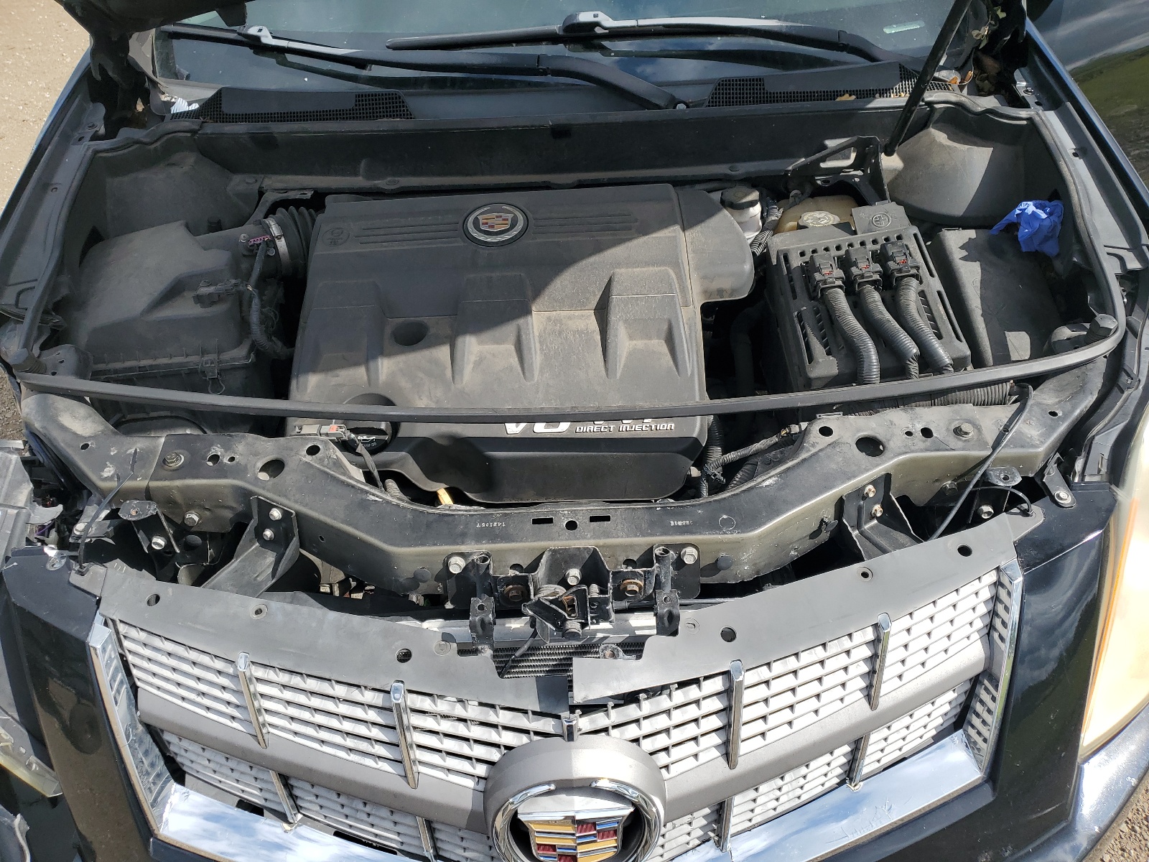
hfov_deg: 67.3
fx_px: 863
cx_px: 574
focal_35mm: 26
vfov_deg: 53.1
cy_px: 431
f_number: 1.5
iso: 50
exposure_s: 1/2000
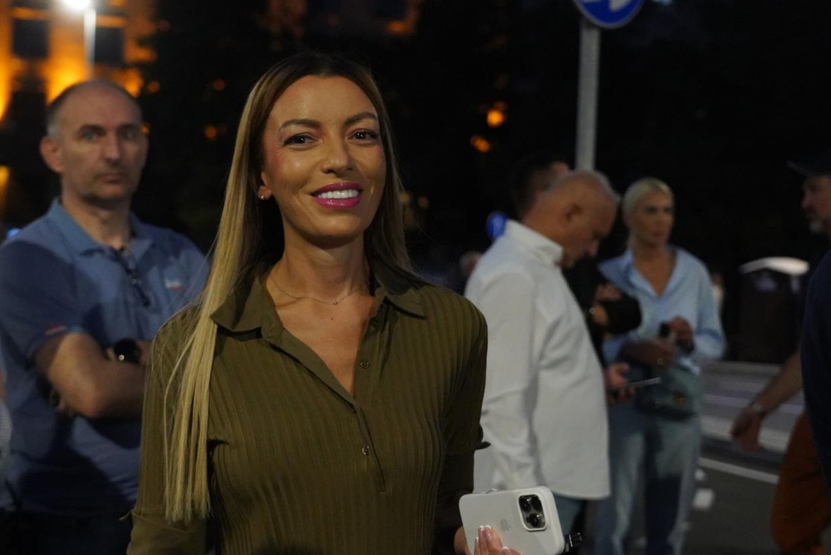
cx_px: 342
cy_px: 309
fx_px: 1386
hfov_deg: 33.3
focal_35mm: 60
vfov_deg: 22.6
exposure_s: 1/250
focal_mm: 47
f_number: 4
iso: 10000
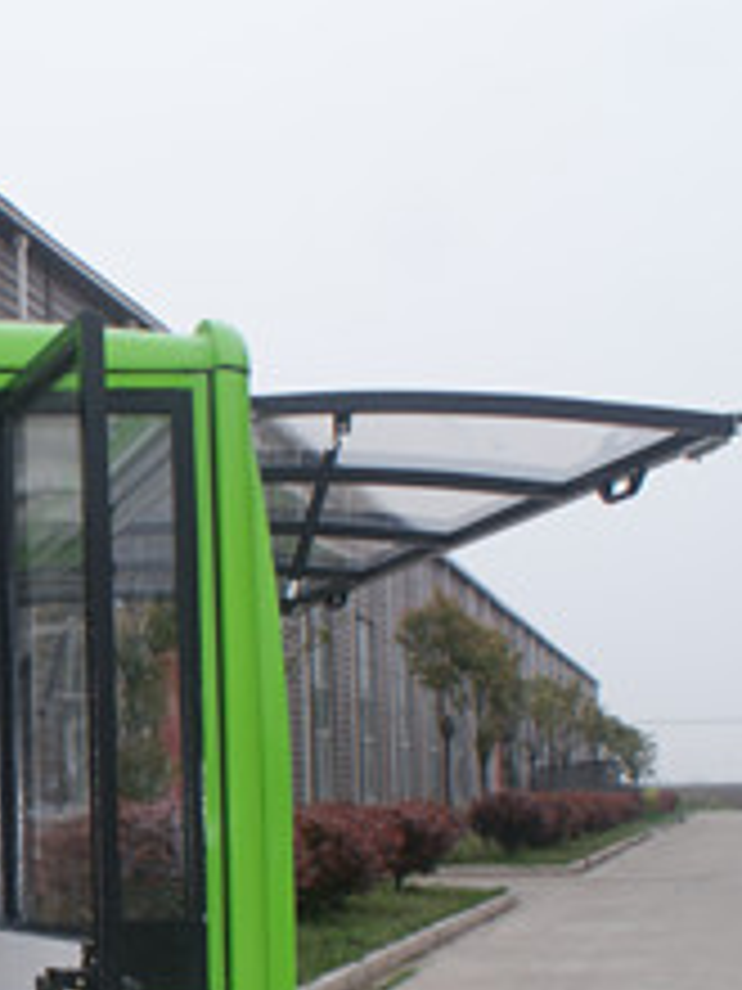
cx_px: -243
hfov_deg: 19.1
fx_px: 2029
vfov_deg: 27.1
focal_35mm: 71
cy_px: 718
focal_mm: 18
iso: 100
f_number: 5
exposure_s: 1/160
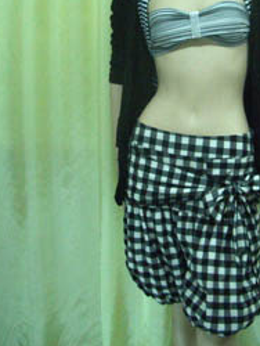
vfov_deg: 33.6
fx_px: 560
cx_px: 188
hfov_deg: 25.9
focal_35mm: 56
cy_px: 83
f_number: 2.6
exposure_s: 1/80
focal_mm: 5.8
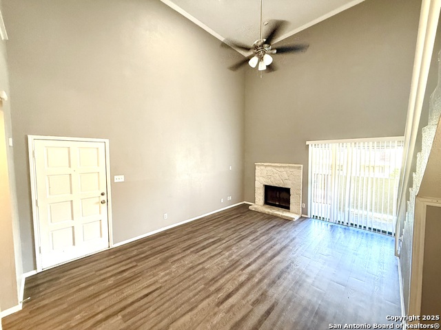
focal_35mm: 14
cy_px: 165
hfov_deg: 102.1
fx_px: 178
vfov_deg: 85.7
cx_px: 220
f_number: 2.2
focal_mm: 2.22
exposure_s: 1/60
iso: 500
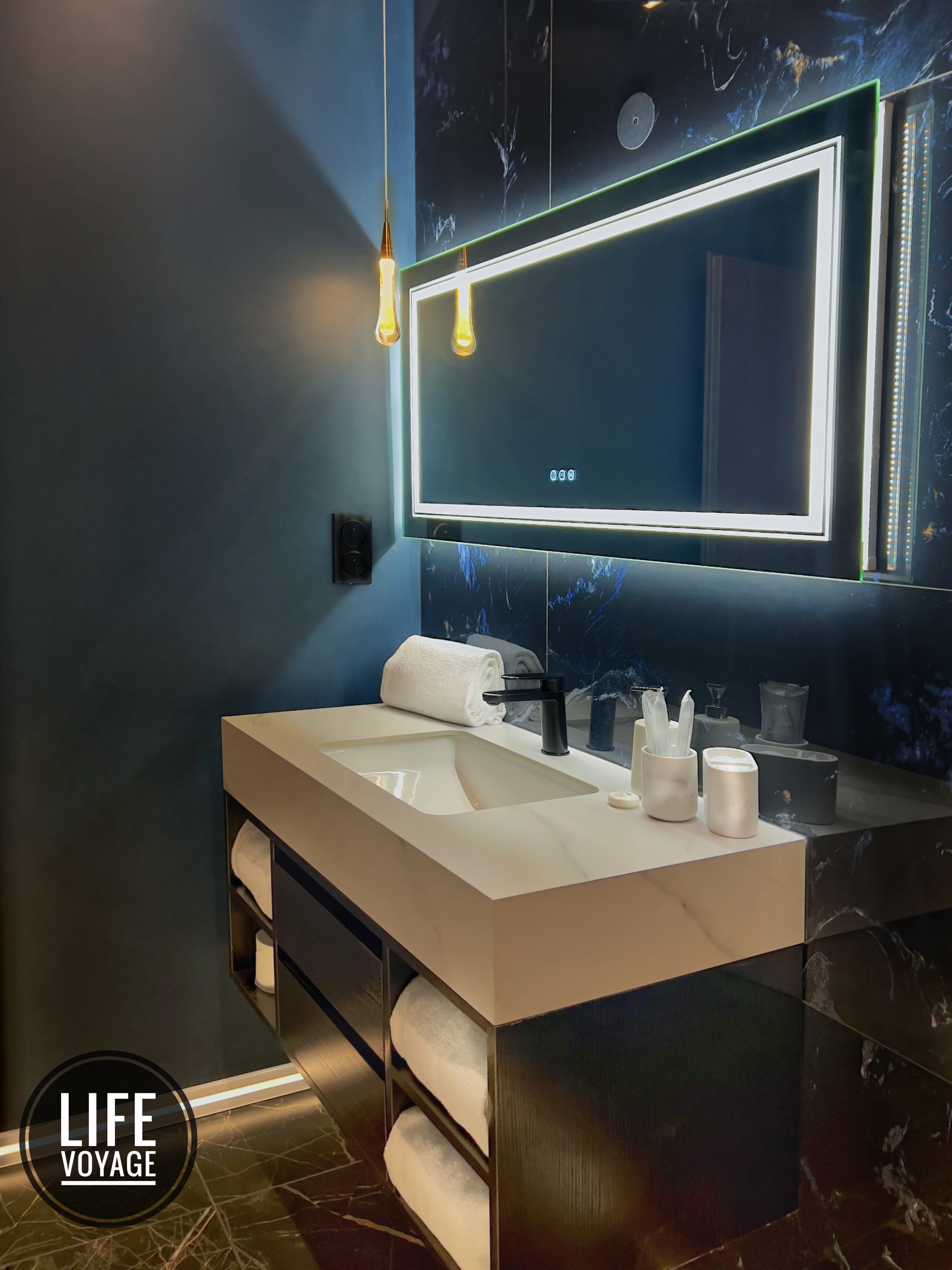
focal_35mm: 26
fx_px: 953
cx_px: 476
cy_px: 635
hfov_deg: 53.1
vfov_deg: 67.3
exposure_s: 1/50
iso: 125
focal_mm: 5.7
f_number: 1.5
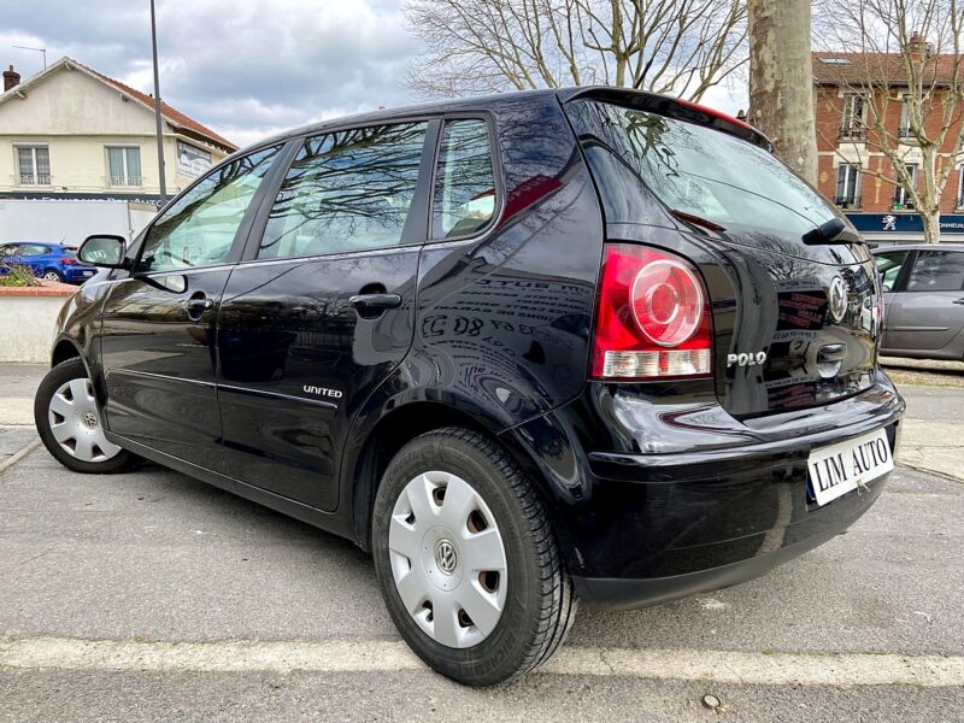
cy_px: 362
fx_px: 724
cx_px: 482
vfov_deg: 53.1
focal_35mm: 26
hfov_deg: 67.3
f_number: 1.8
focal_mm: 4.25
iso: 32
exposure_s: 1/644
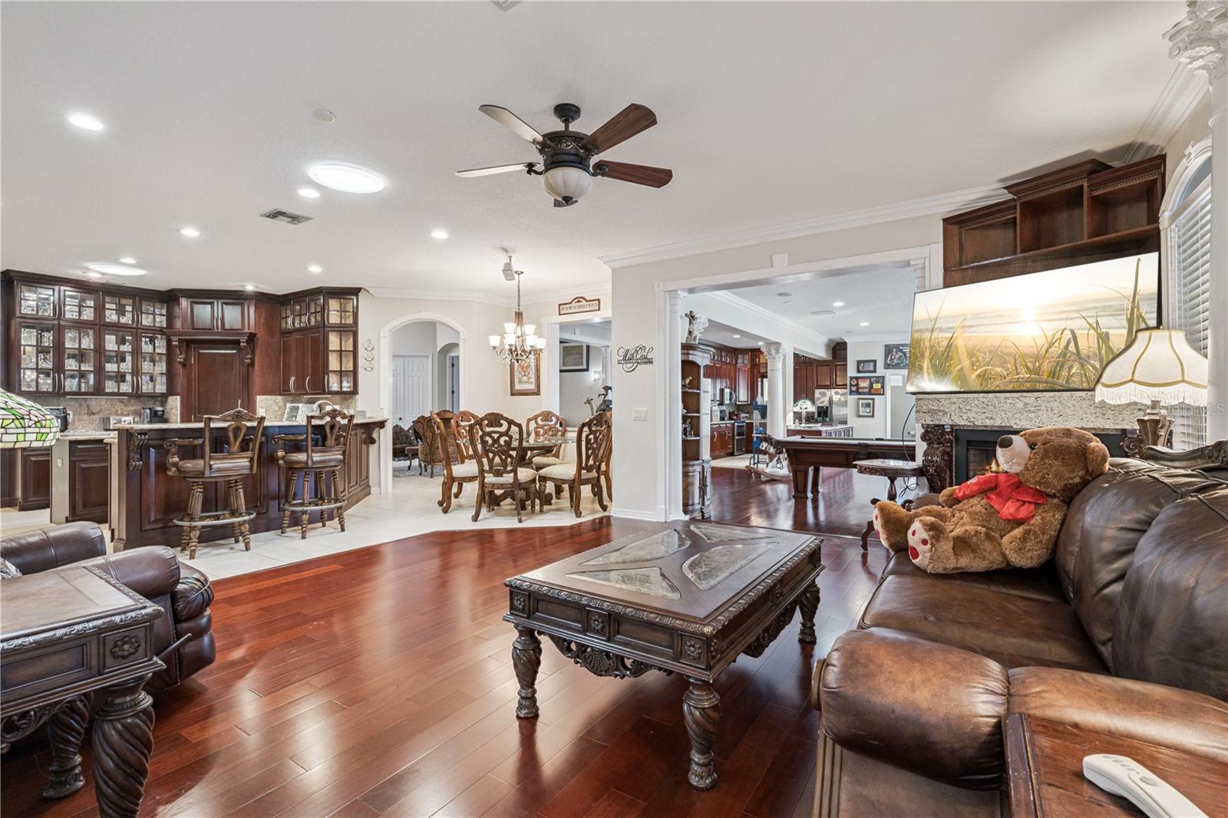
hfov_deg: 95.0
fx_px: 563
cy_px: 409
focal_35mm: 16
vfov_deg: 72.0
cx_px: 614
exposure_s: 1/10
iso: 200
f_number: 9
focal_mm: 16.5
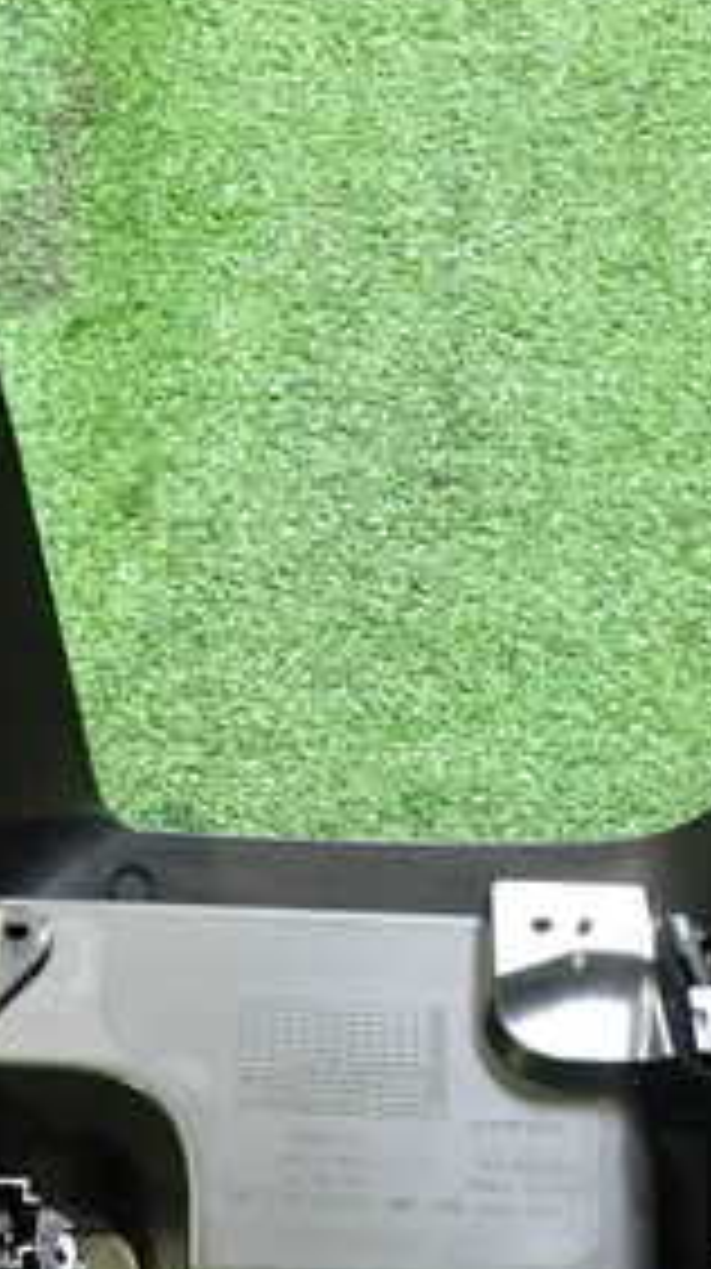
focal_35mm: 58
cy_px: 945
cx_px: 292
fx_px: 1950
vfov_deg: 35.3
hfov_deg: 20.6
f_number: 2
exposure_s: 1/40
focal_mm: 4.5
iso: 640
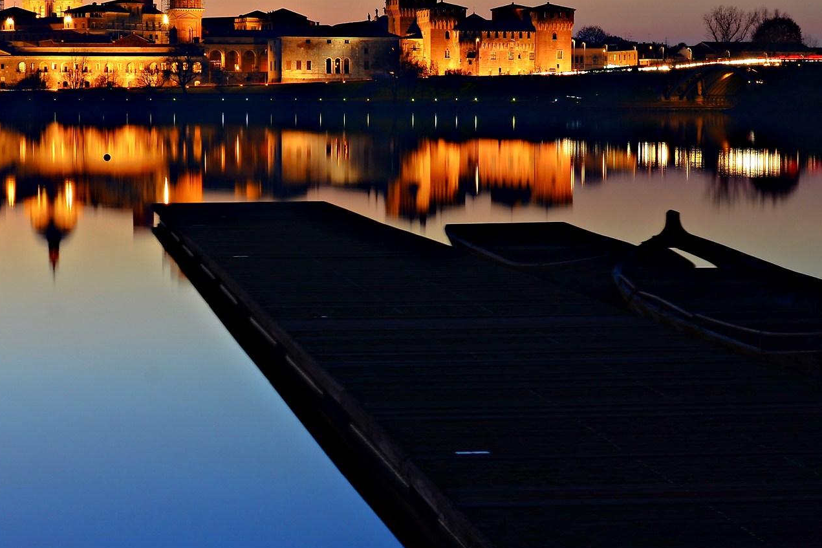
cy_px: 247
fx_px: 2259
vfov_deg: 13.8
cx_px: 353
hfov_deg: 20.6
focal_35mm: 99
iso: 100
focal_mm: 35
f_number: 10
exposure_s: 30
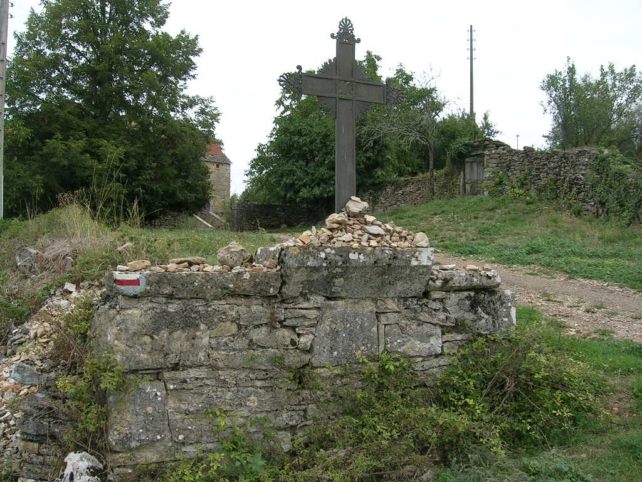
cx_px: 321
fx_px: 649
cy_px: 241
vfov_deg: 40.7
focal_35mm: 35
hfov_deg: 52.6
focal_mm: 5.4
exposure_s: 1/216
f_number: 4.8
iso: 50
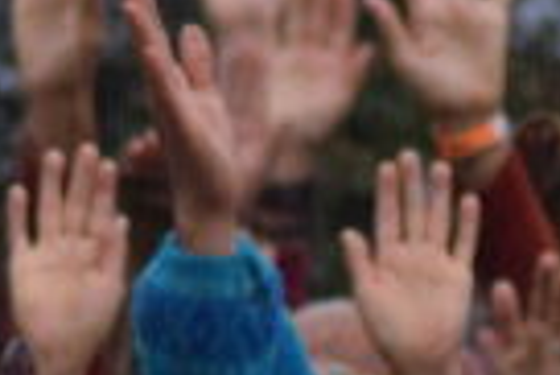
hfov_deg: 1.8
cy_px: 377
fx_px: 17565
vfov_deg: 1.2
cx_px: 1054
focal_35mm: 1128
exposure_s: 1/200
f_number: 2.8
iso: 125
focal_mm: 100
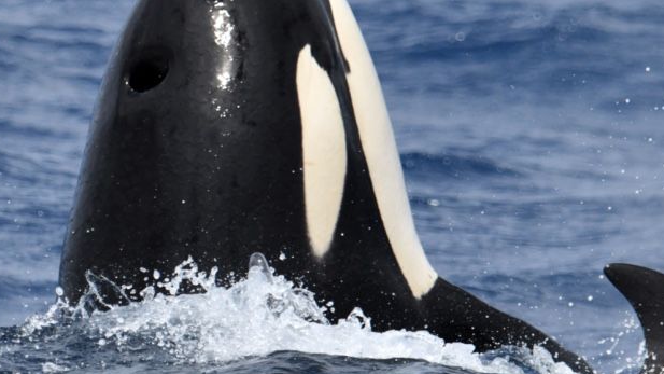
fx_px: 9085
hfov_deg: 4.2
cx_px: 386
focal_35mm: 516
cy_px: 131
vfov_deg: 2.4
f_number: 6
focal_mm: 380
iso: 900
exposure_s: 1/8000
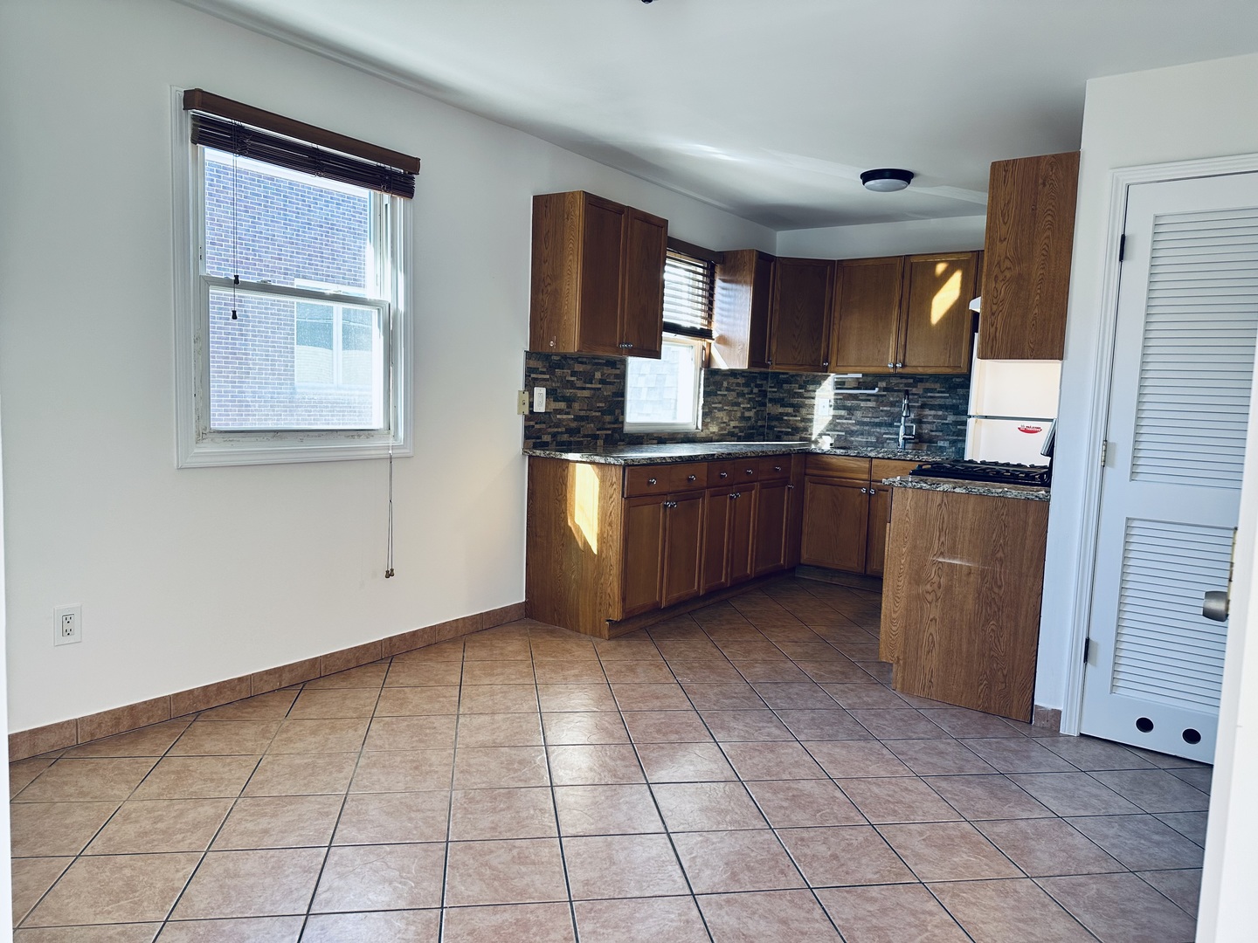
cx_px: 629
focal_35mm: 24
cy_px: 472
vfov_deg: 56.8
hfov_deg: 71.6
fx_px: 872
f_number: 1.78
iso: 125
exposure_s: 1/121
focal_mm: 6.86
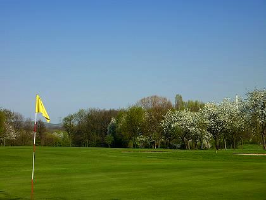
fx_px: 799
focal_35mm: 104
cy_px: 100
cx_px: 133
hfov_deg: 18.9
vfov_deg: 14.2
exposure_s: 1/500
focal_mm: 17
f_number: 5
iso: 80
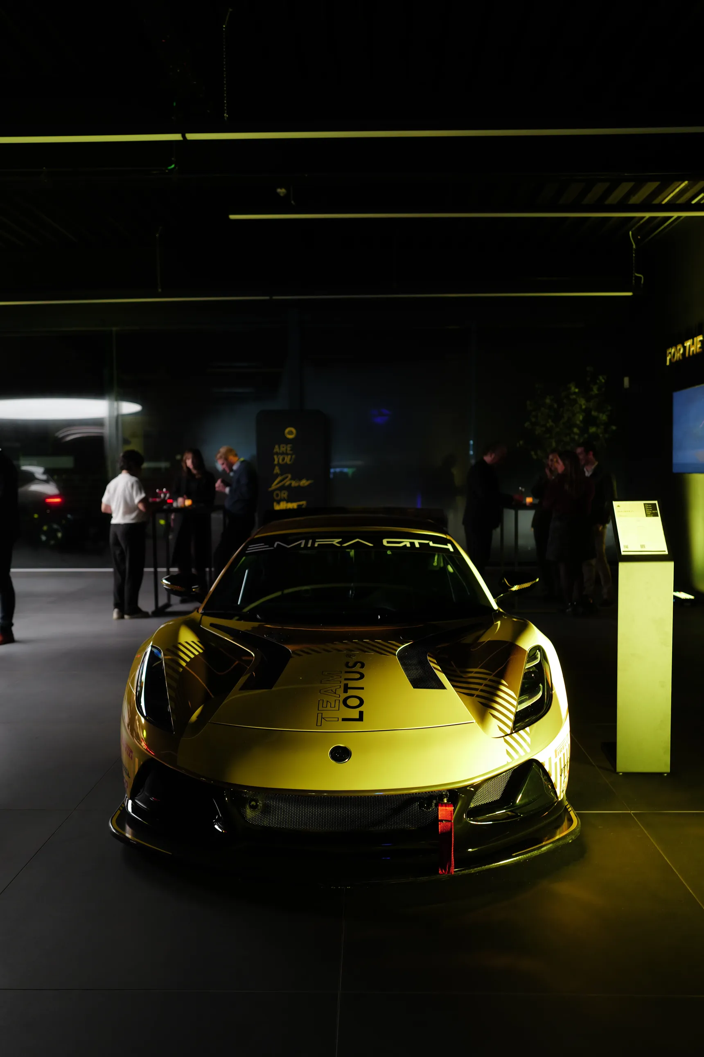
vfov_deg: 65.5
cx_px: 352
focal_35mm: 28
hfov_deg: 46.3
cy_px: 528
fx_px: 822
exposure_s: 1/15
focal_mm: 28
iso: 400
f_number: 1.7
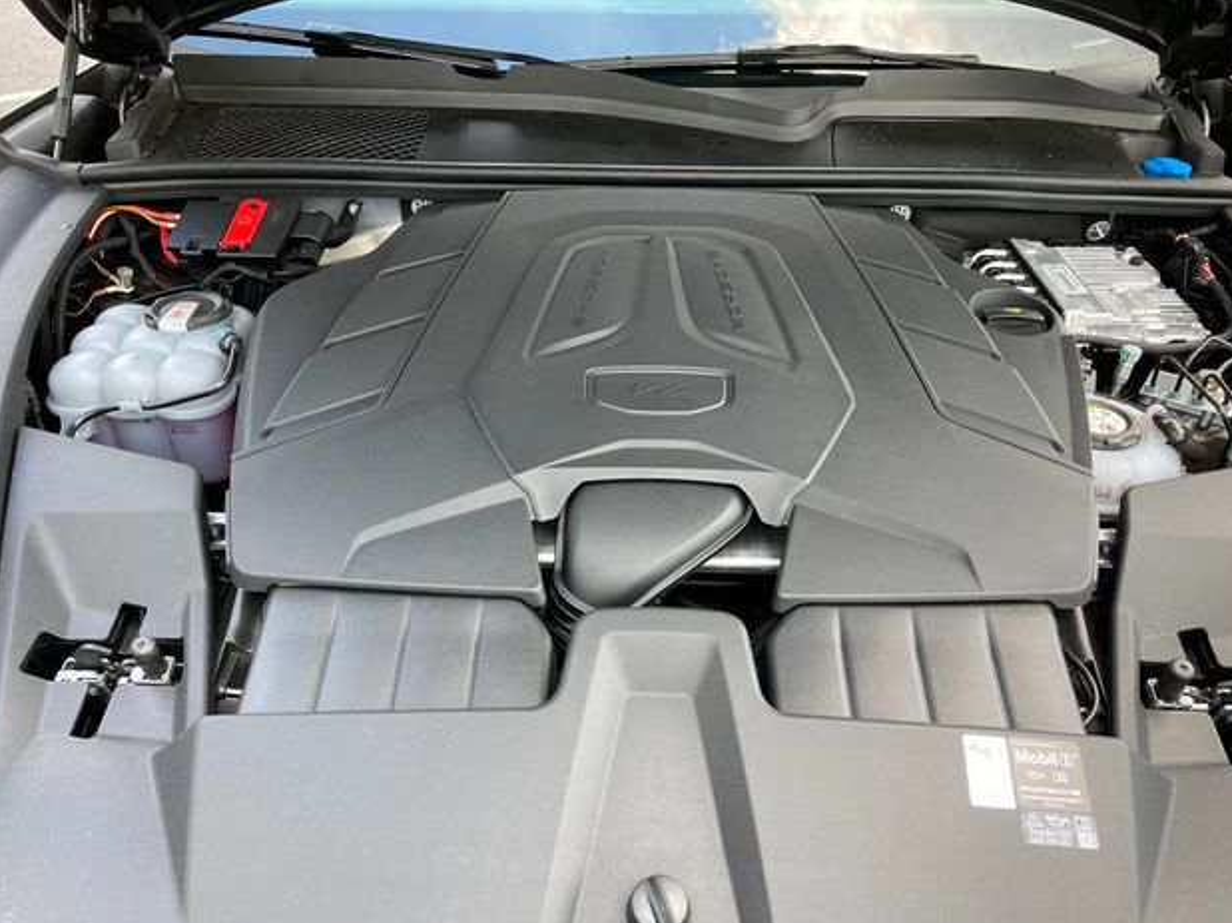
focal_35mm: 29
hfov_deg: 61.7
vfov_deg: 48.2
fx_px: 1032
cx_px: 618
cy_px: 476
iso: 40
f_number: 1.8
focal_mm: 3.99
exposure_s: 1/121
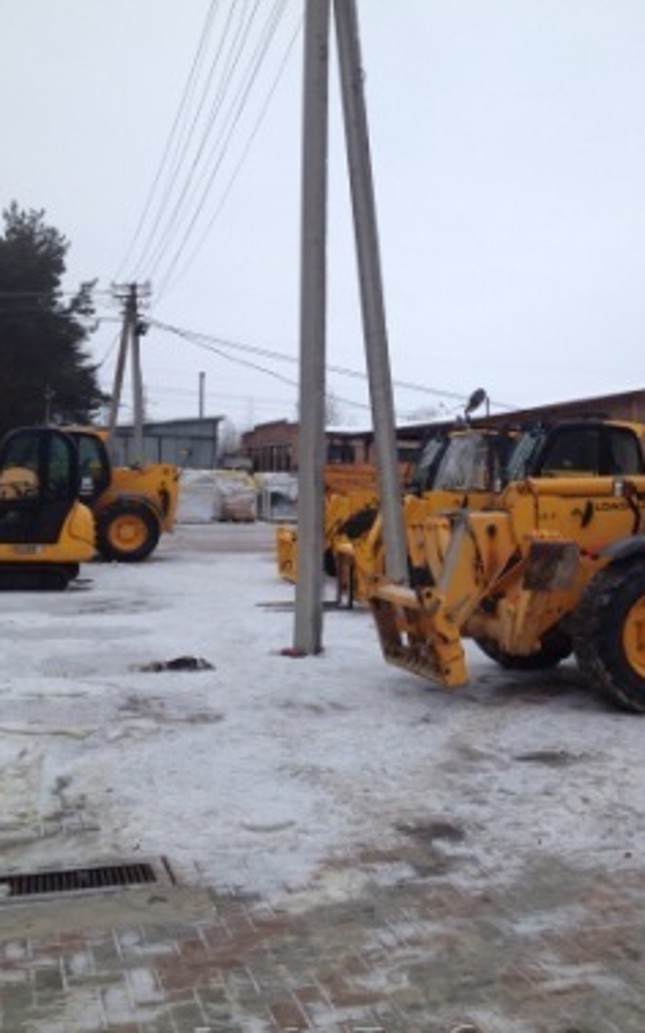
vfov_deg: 45.3
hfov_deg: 29.1
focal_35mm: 44
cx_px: 407
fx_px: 1238
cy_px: 486
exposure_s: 1/120
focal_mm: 4.28
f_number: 2.4
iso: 80
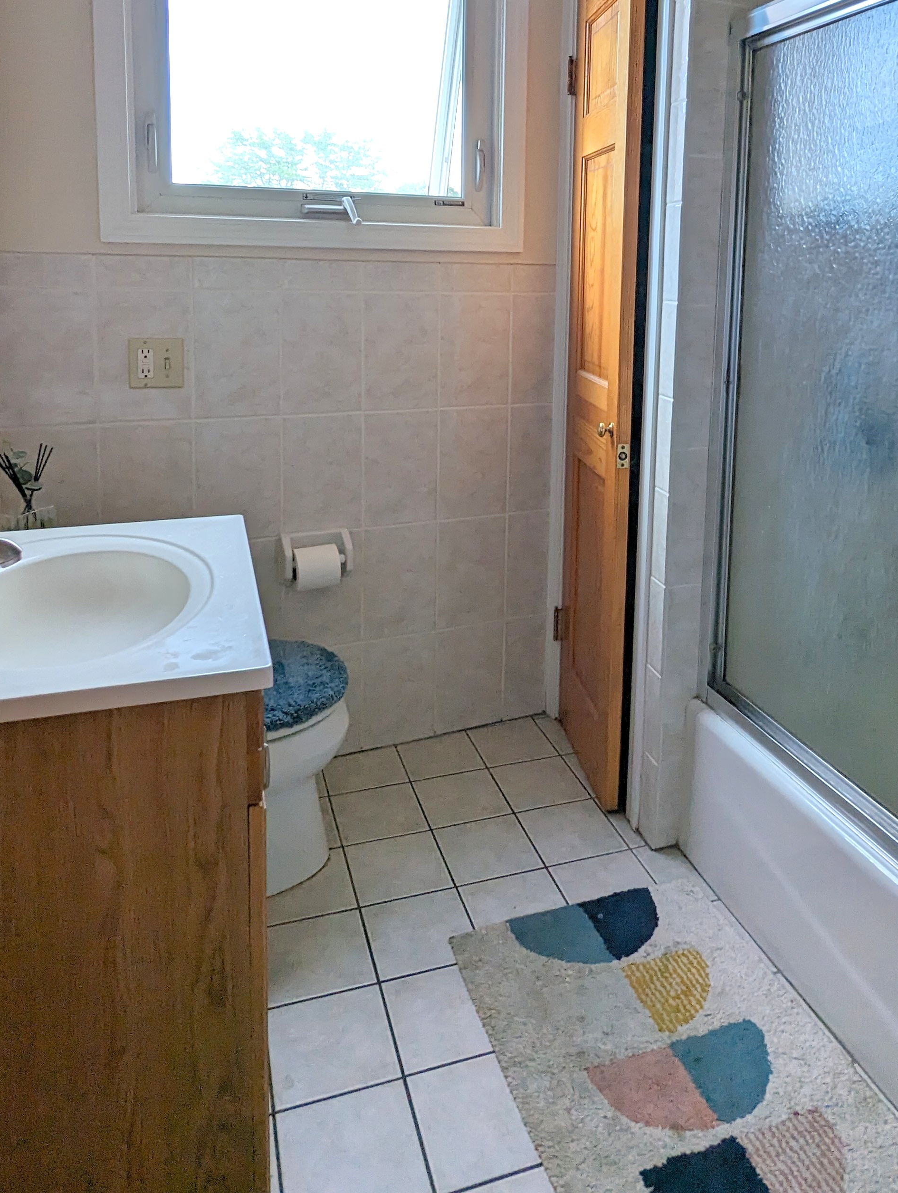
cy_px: 376
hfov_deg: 53.0
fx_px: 897
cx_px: 508
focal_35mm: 26
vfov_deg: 65.1
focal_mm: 2.35
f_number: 2.2
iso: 110
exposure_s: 1/38
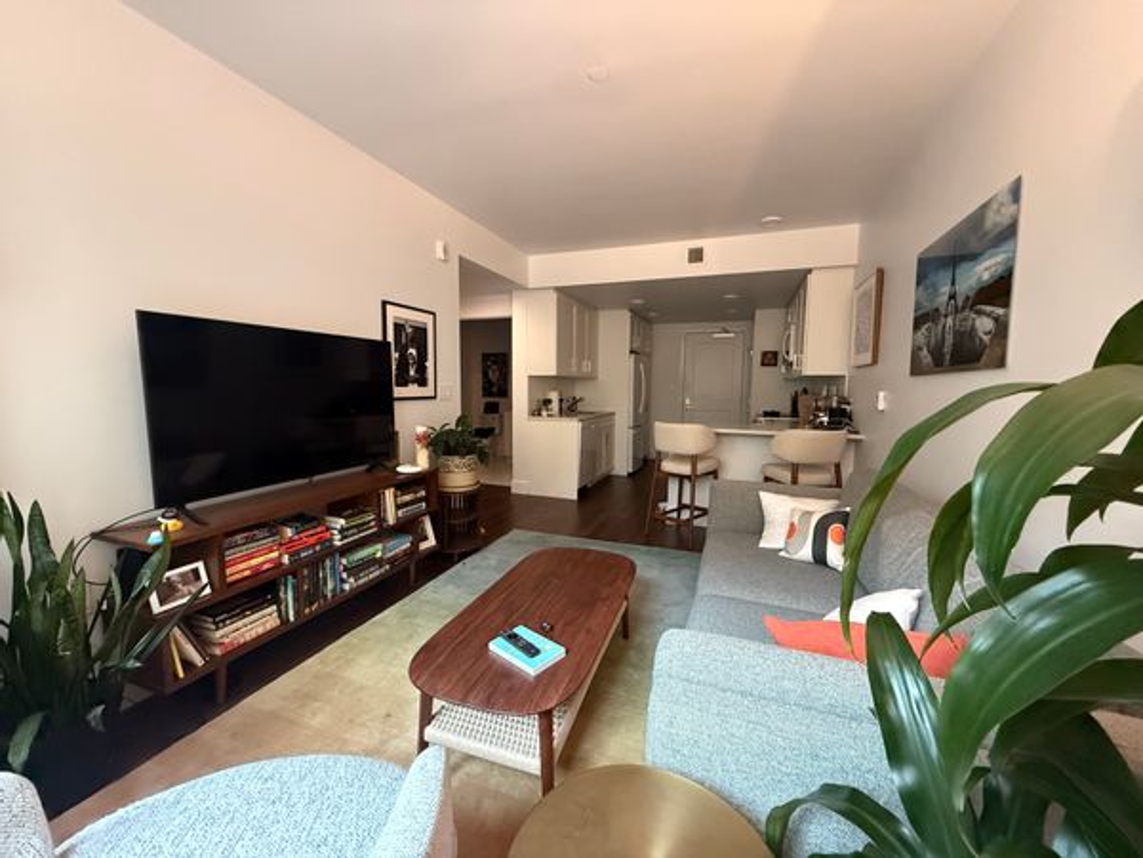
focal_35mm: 14
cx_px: 572
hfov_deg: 102.1
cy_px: 429
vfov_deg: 85.7
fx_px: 462
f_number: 2.2
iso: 1000
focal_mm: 2.22
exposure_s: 1/60
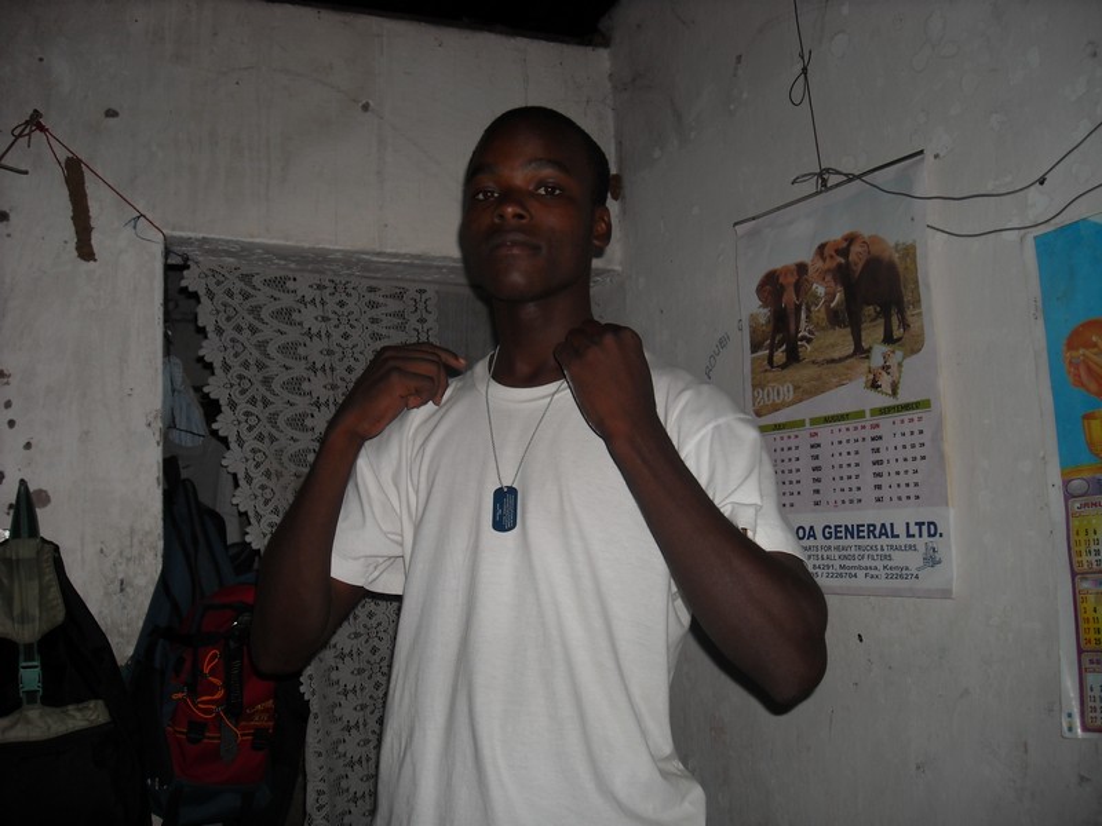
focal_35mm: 35
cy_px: 413
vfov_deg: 40.7
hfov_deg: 52.6
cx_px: 551
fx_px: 1114
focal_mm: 5.7
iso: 64
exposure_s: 1/60
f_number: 2.8
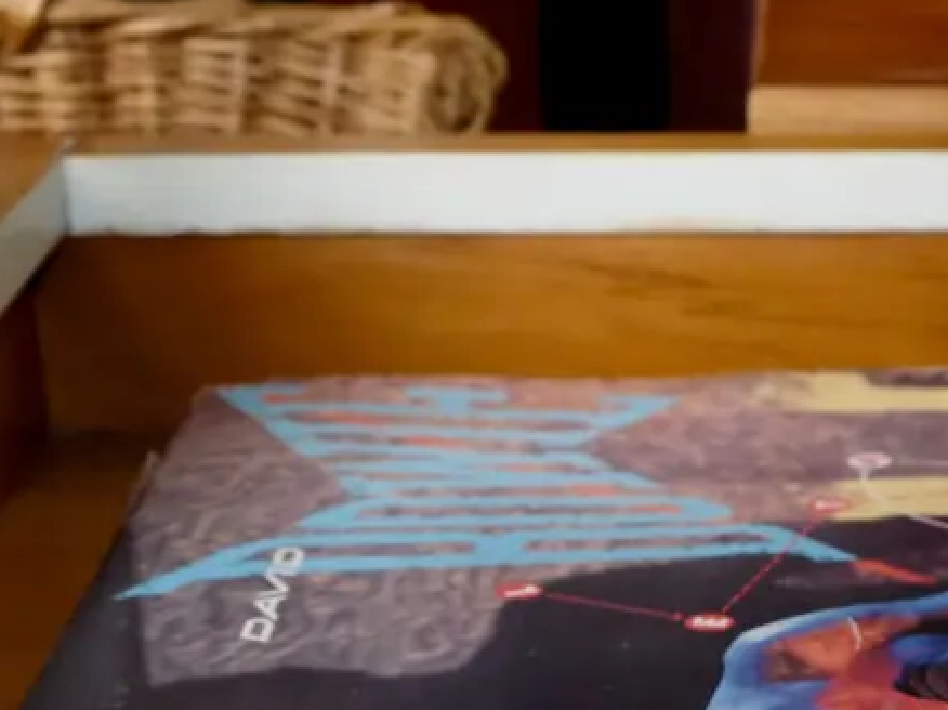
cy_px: 762
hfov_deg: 16.6
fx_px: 3202
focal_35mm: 117
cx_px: 898
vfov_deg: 12.5
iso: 2500
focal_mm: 25
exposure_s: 1/160
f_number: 5.6
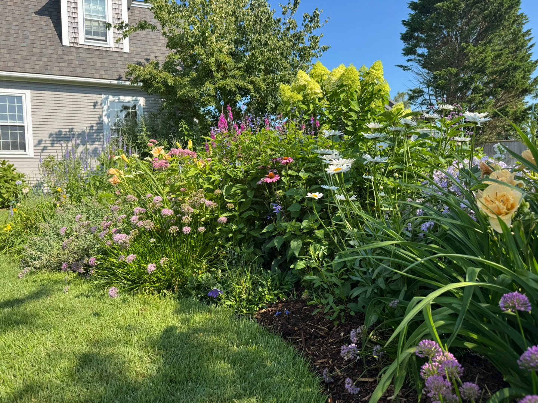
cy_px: 202
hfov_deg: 71.6
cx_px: 269
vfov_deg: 56.8
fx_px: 373
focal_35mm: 24
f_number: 1.78
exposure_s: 1/1488
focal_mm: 6.76
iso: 80
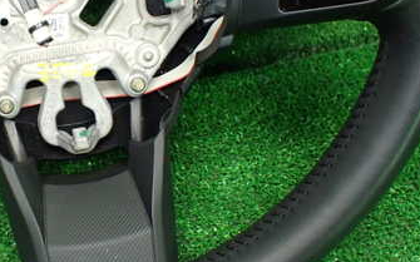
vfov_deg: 22.7
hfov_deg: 34.4
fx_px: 652
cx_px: 73
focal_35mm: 57
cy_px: 95
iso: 800
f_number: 2.3
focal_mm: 5.4
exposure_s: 1/100
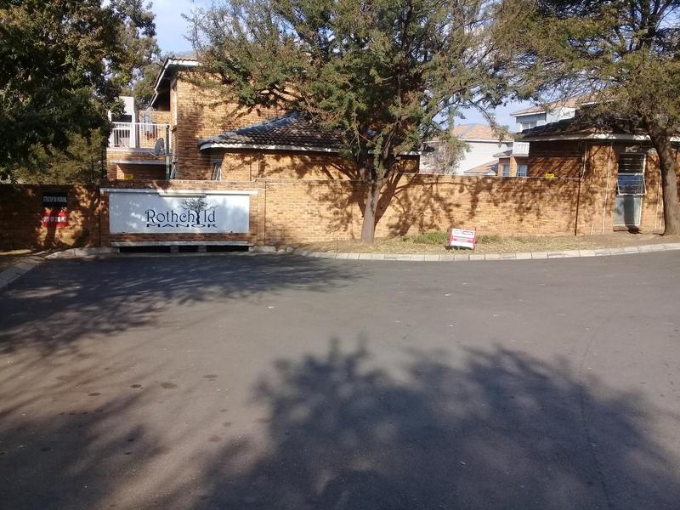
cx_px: 340
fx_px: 609
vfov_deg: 45.4
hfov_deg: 58.4
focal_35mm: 31
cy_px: 255
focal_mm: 3.3
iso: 50
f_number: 2.2
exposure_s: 1/696
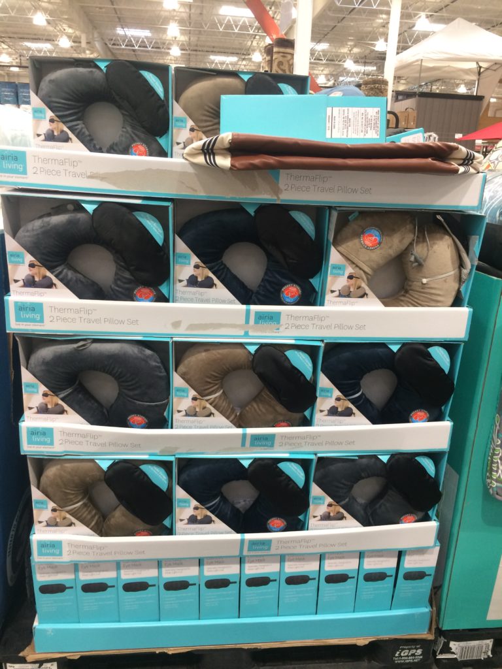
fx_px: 561
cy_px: 334
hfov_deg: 48.2
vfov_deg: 61.7
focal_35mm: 29
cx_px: 251
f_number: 2.2
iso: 80
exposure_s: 1/30
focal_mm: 4.15
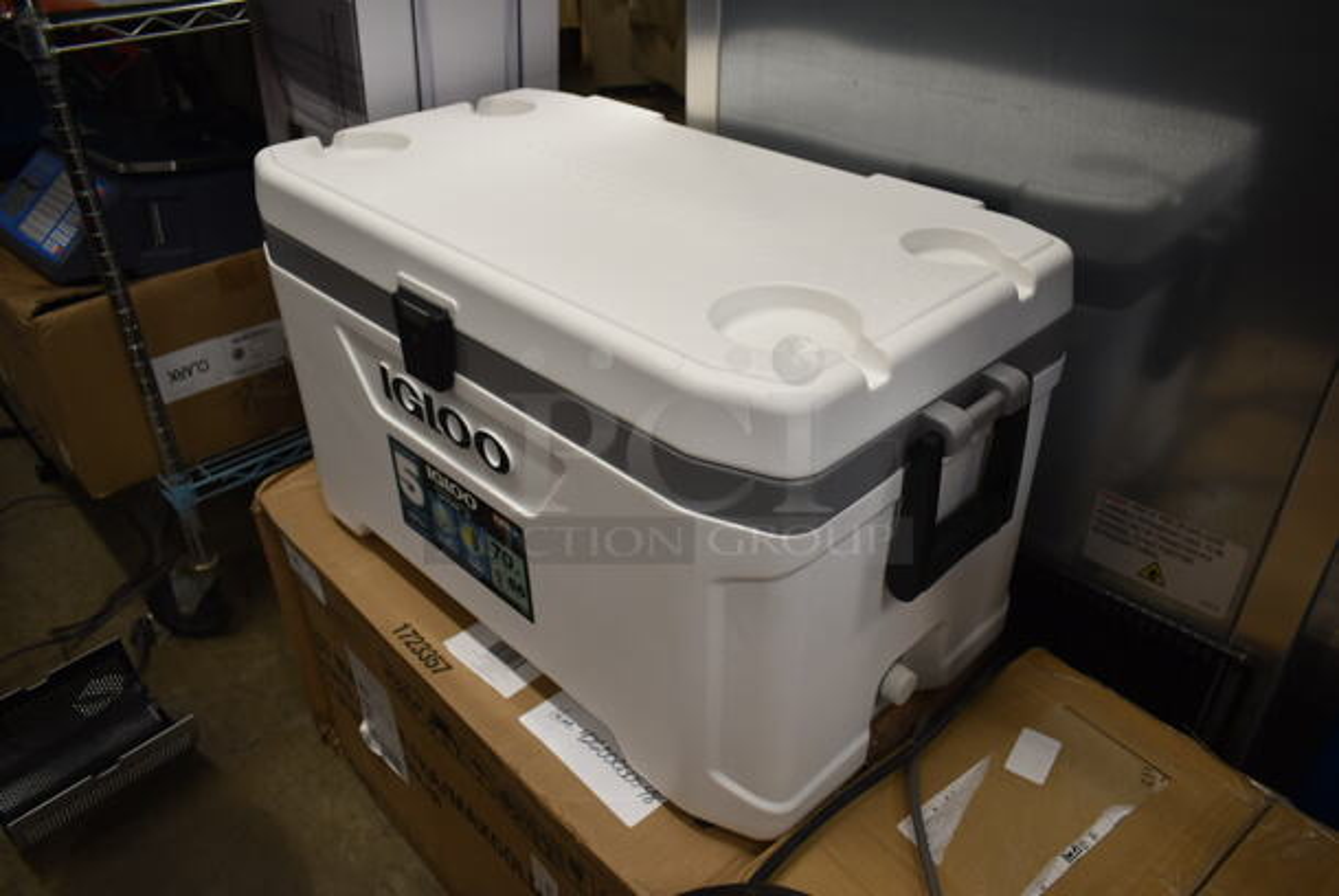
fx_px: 1005
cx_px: 670
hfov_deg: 67.3
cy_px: 448
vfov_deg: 48.0
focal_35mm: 27
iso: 220
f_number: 3.5
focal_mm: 18
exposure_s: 1/30
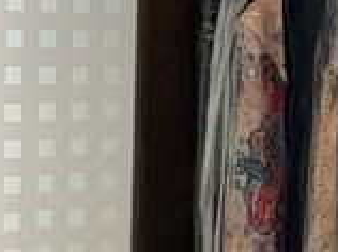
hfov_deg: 10.1
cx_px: 535
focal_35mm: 188
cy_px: 167
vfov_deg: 7.9
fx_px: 1833
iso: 50
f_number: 1.8
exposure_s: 1/60
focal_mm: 3
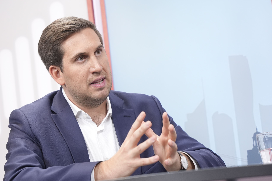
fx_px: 899
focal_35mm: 119
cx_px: 118
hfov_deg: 17.2
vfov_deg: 11.5
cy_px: 112
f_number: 5
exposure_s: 1/200
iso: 1600
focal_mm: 92
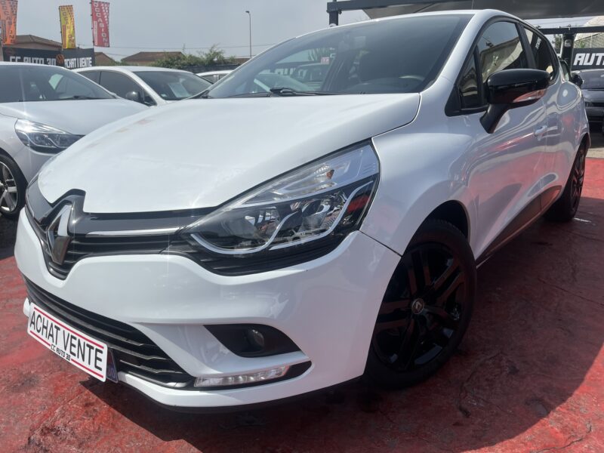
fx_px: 454
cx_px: 302
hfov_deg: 67.3
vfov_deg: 53.1
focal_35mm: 26
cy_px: 226
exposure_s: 1/6173
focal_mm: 5.1
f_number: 1.6
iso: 50
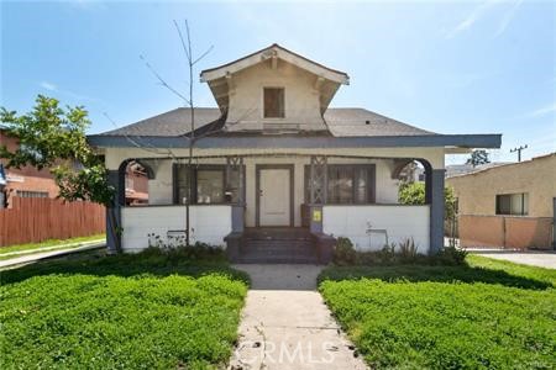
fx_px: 247
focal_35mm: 16
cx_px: 278
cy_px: 185
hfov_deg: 96.7
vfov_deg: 73.7
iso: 400
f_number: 6.3
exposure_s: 1/2000
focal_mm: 16
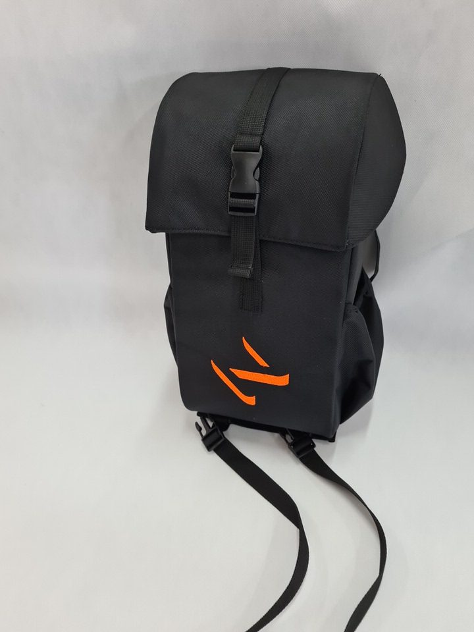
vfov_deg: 67.3
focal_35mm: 26
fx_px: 475
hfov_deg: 53.1
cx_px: 237
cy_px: 316
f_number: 1.8
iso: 200
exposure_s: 1/50
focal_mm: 5.4
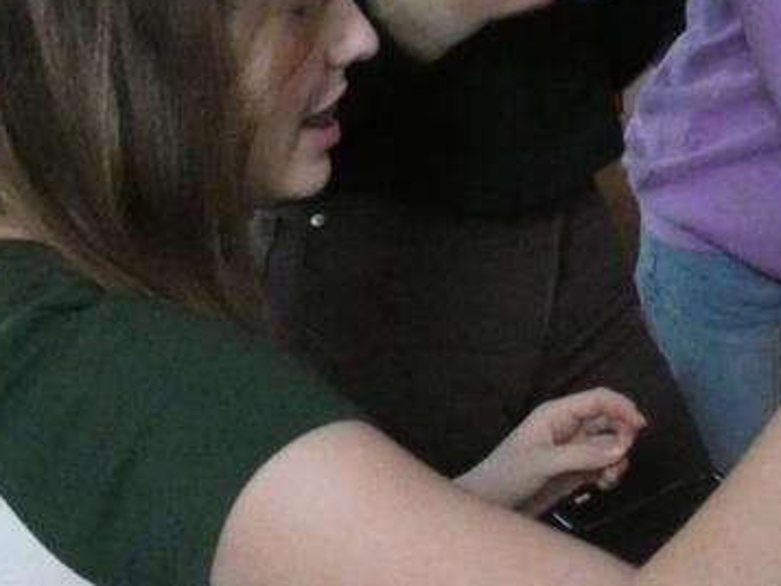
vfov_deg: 19.6
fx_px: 1693
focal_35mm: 75
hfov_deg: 22.8
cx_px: 1052
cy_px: 265
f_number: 2.8
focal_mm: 3.6
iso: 1600
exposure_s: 1/40
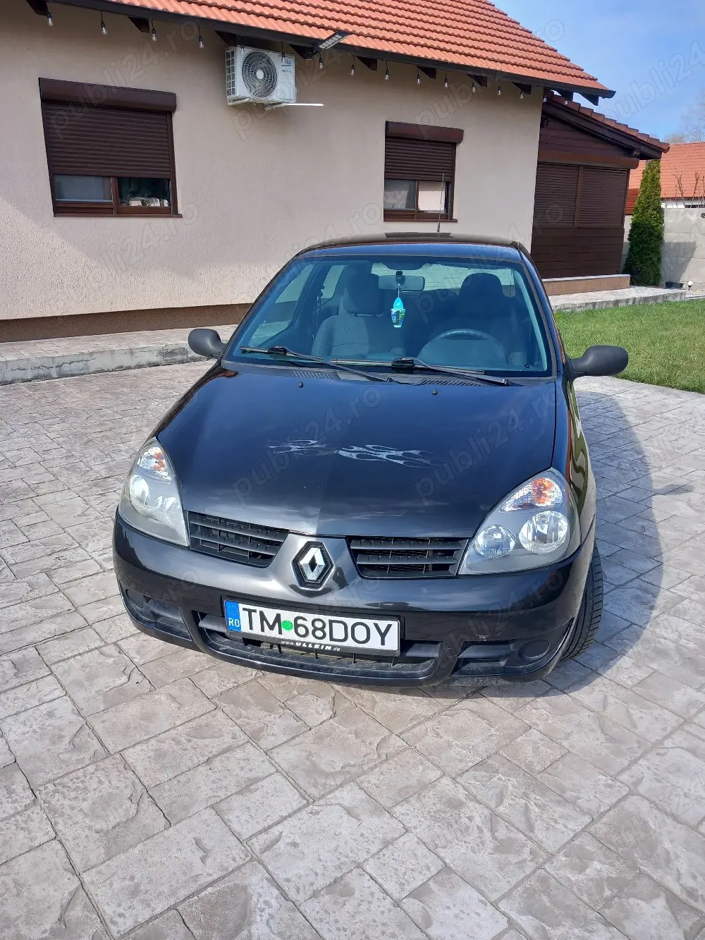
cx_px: 352
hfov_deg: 51.4
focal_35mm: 27
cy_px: 470
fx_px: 733
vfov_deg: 65.3
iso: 20
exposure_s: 1/286
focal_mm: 4
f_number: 1.8
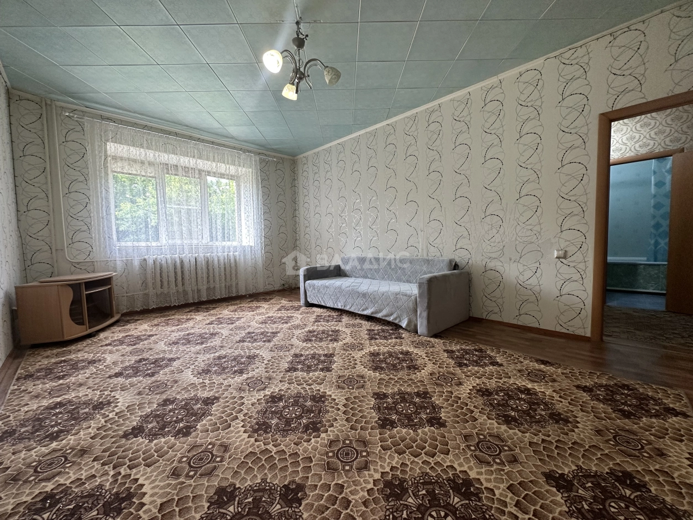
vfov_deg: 85.7
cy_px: 260
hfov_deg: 102.1
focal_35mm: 14
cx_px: 346
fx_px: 280
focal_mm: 2.22
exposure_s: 1/99
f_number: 2.2
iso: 125
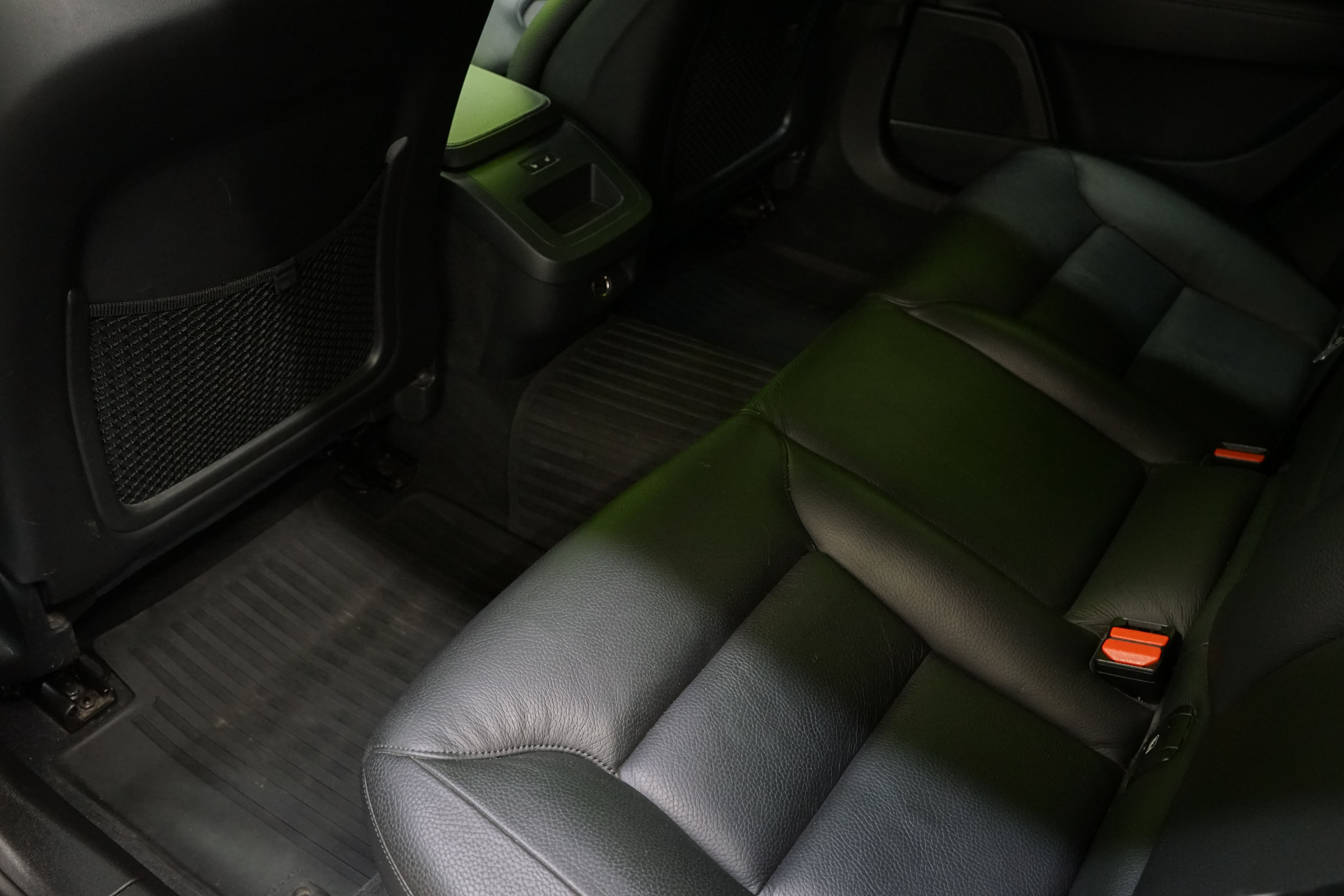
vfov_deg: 42.3
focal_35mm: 31
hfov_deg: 60.3
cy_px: 448
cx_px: 672
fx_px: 1157
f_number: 5.6
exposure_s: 1/20
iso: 4000
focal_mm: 31
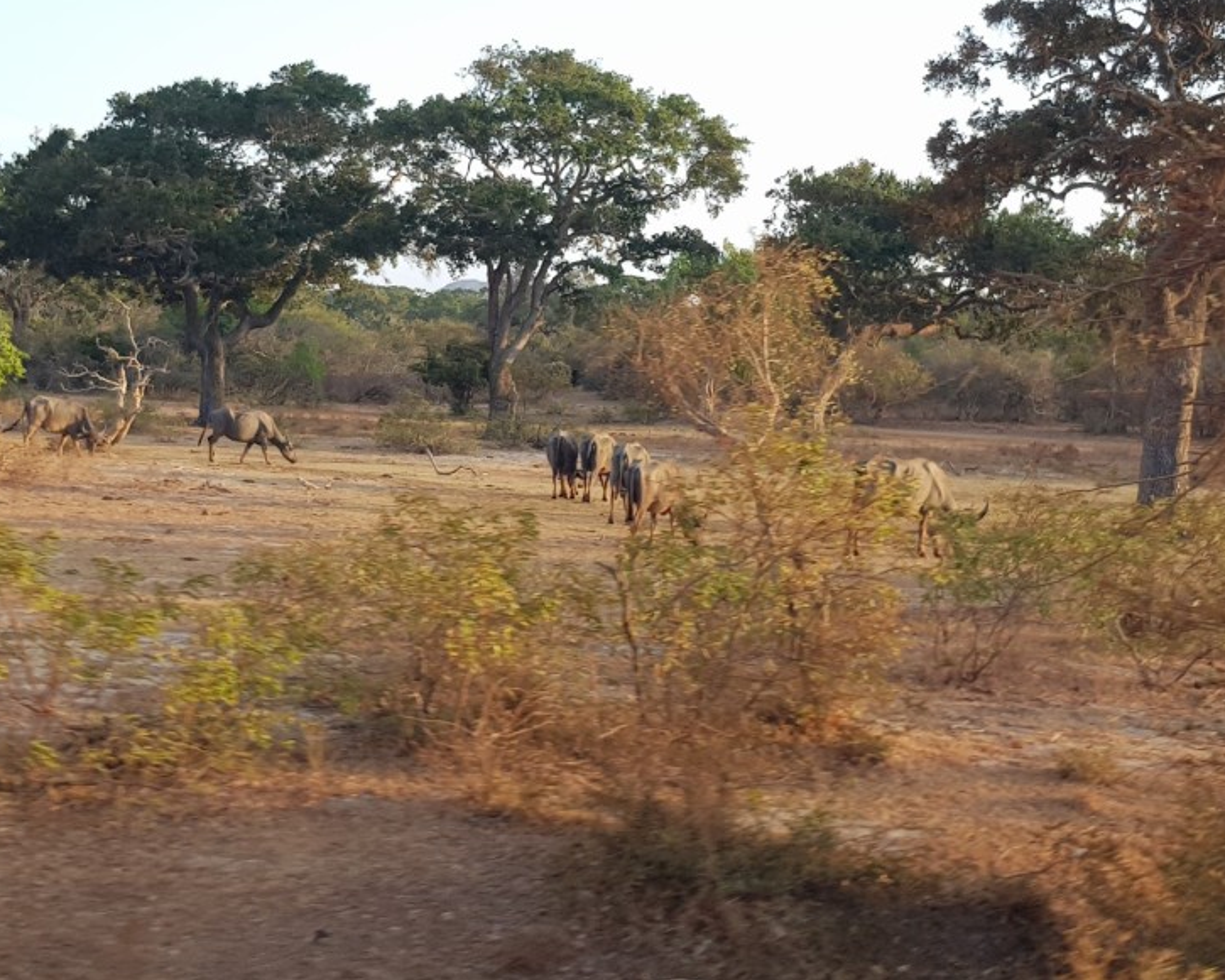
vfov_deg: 51.5
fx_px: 1015
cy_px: 480
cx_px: 603
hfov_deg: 62.2
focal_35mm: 28
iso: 40
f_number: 1.7
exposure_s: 1/377
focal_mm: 4.2
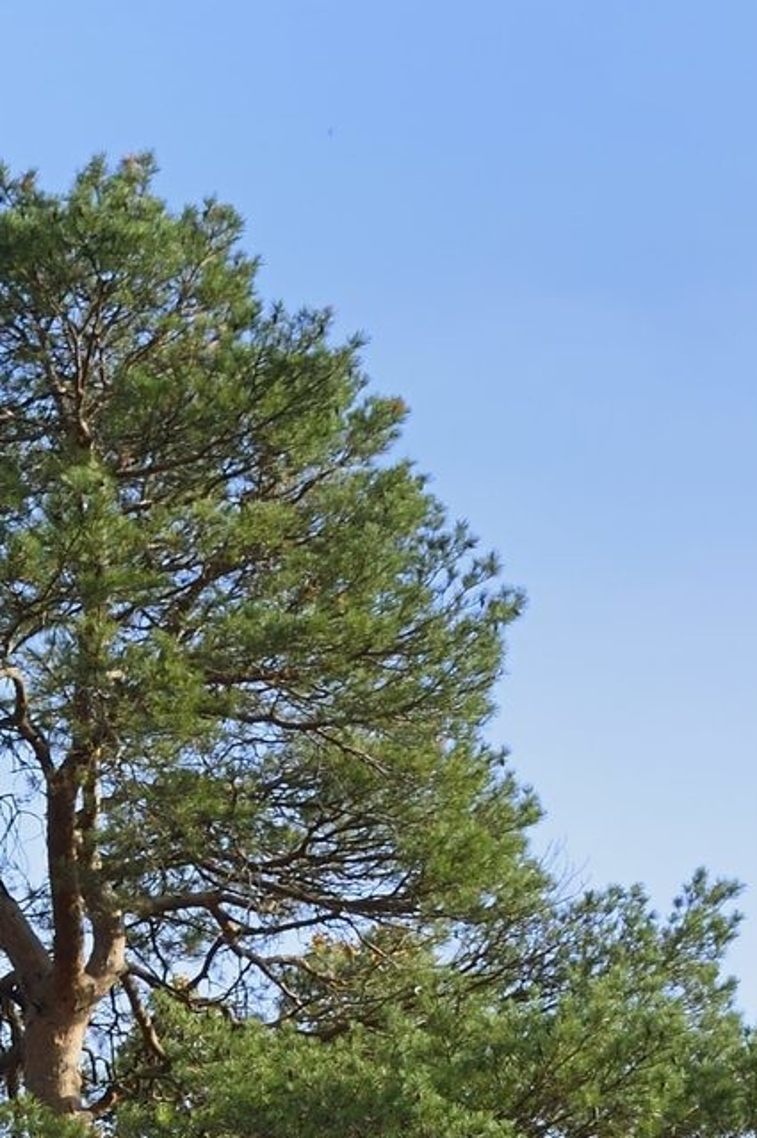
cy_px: 1969
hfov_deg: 10.4
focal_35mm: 128
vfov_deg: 14.4
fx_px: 4044
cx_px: -356
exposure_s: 1/400
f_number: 9
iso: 400
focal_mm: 34
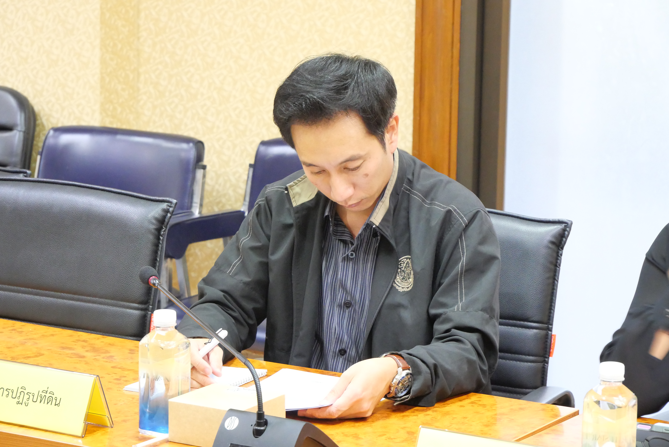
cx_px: 334
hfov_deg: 16.5
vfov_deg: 11.1
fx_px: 2306
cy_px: 224
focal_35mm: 124
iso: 3200
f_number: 5.6
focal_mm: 60
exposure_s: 1/10
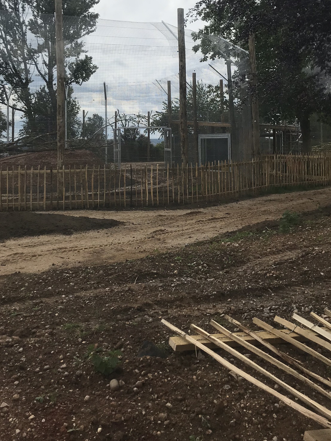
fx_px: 497
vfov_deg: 46.8
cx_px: 143
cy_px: 136
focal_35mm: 39
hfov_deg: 36.8
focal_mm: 3.99
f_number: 1.8
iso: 20
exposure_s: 1/5051
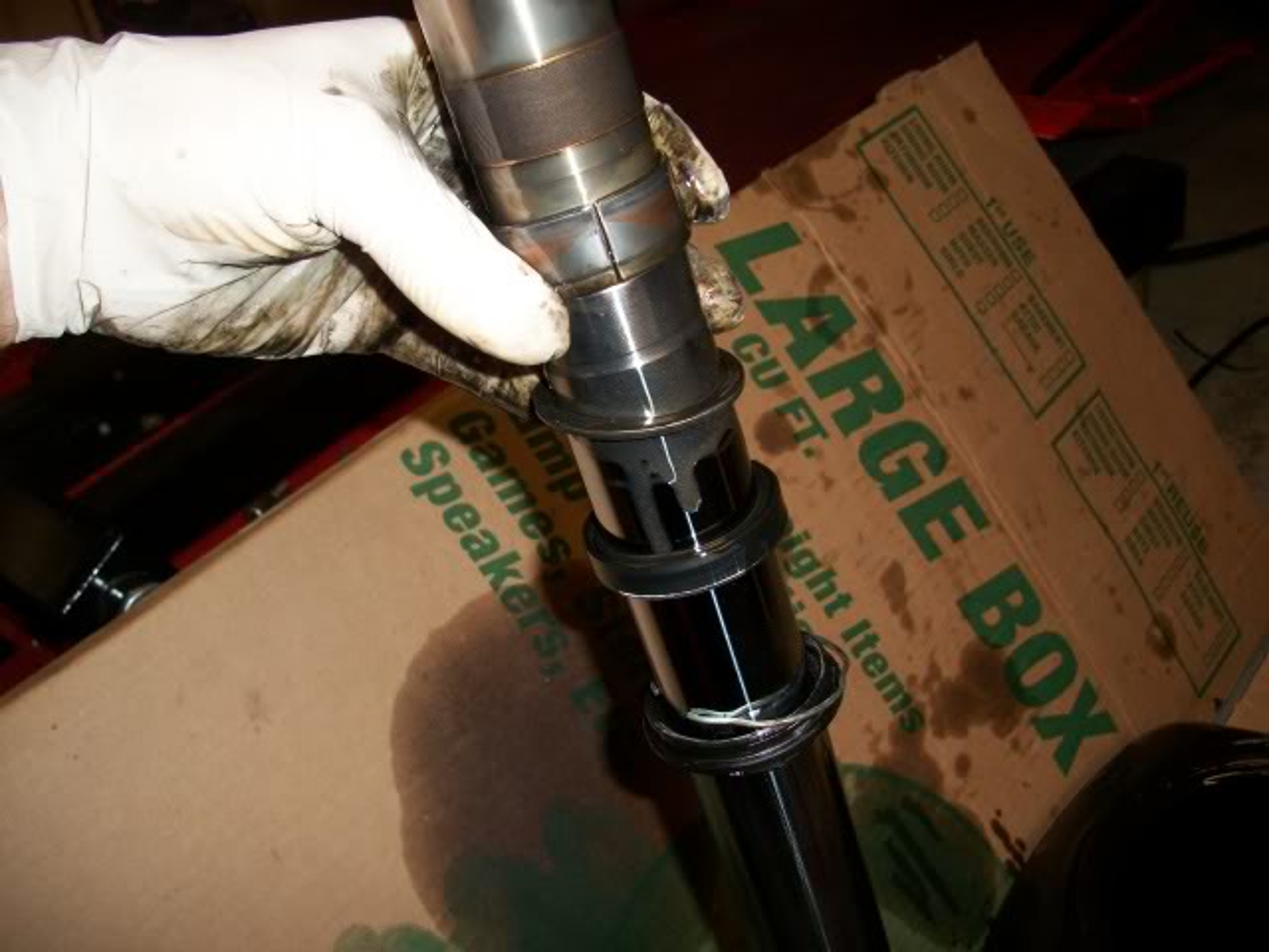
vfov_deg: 40.7
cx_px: 634
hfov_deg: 52.6
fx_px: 1283
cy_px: 476
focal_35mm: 35
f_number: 3.1
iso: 80
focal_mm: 6.3
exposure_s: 1/30
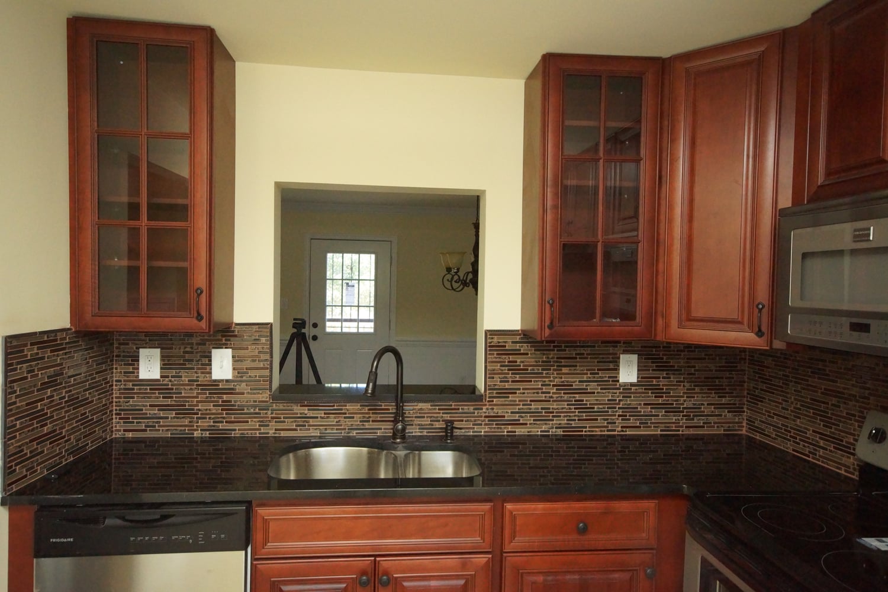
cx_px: 444
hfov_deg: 77.3
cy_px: 296
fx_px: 555
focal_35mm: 22
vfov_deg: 56.1
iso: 3200
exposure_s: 1/250
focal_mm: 15
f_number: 7.1
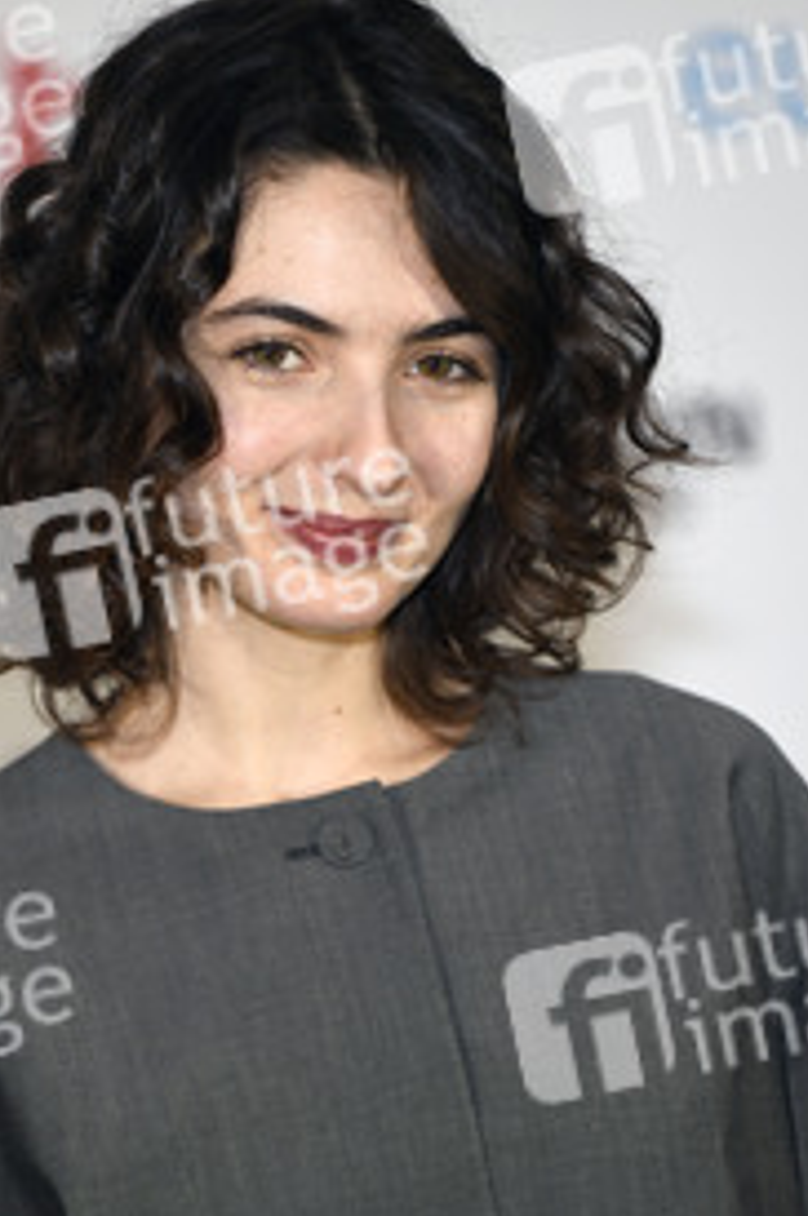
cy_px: 777
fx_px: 9349
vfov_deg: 7.4
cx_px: 329
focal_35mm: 277
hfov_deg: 4.9
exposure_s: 1/320
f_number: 3.5
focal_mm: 190
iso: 800
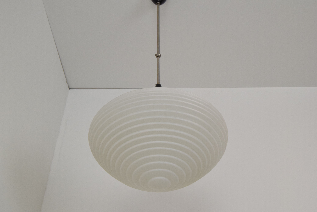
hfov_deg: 46.4
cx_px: 158
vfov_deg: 31.9
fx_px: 370
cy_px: 106
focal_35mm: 42
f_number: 14
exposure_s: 1/100
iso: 1600
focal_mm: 28
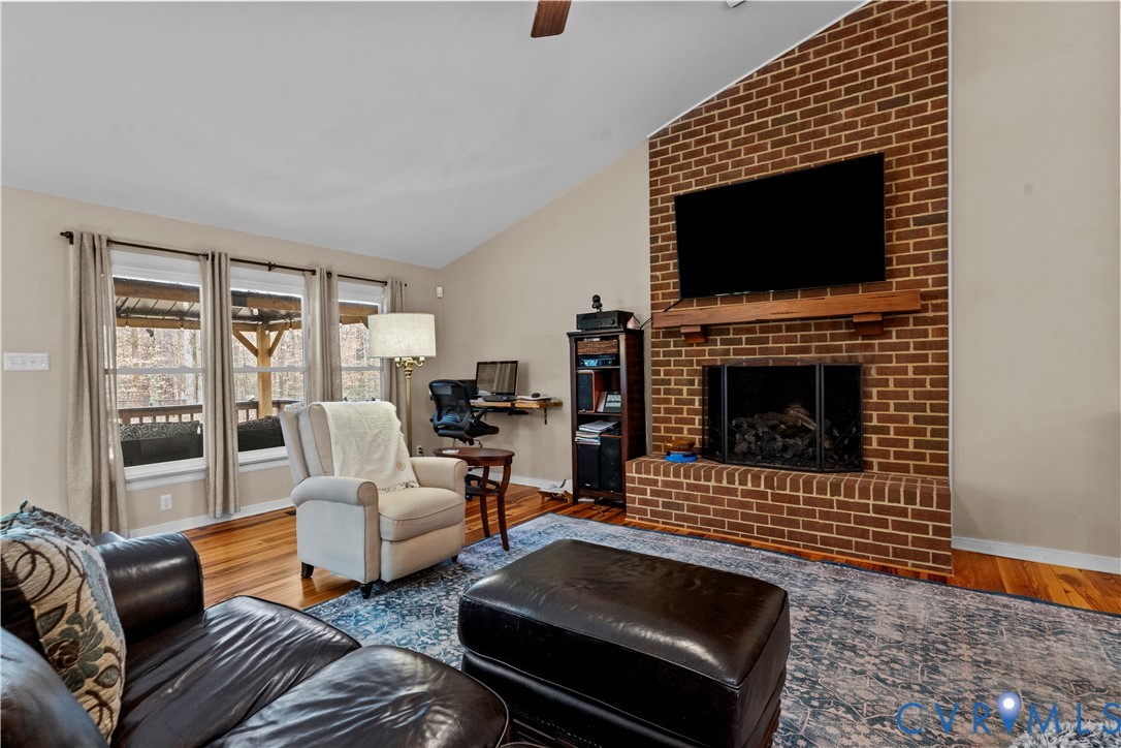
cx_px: 560
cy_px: 374
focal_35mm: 17
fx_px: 523
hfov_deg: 94.0
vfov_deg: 71.1
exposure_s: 1/6
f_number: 9
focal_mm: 16.8
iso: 1250
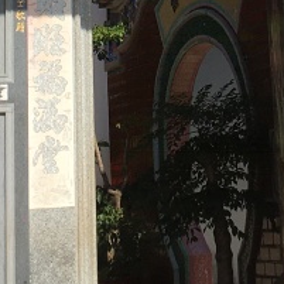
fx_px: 1420
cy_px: -260
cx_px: 232
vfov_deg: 10.6
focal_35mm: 153
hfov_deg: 11.4
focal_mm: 4.15
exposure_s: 1/1923
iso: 25
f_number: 2.2
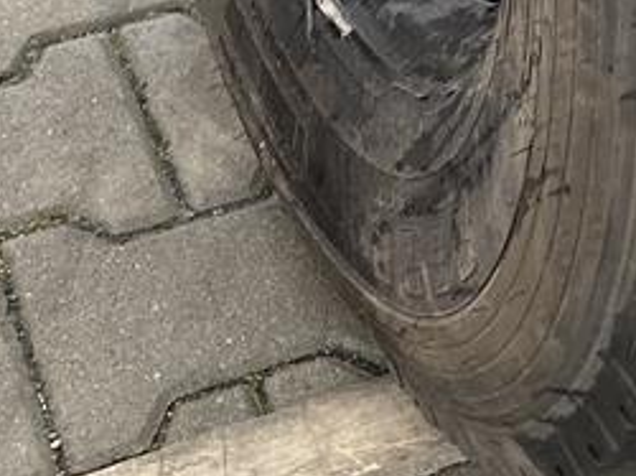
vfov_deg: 10.7
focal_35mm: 125
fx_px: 2294
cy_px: -529
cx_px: 784
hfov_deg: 15.2
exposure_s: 1/122
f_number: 1.8
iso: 80
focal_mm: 4.25
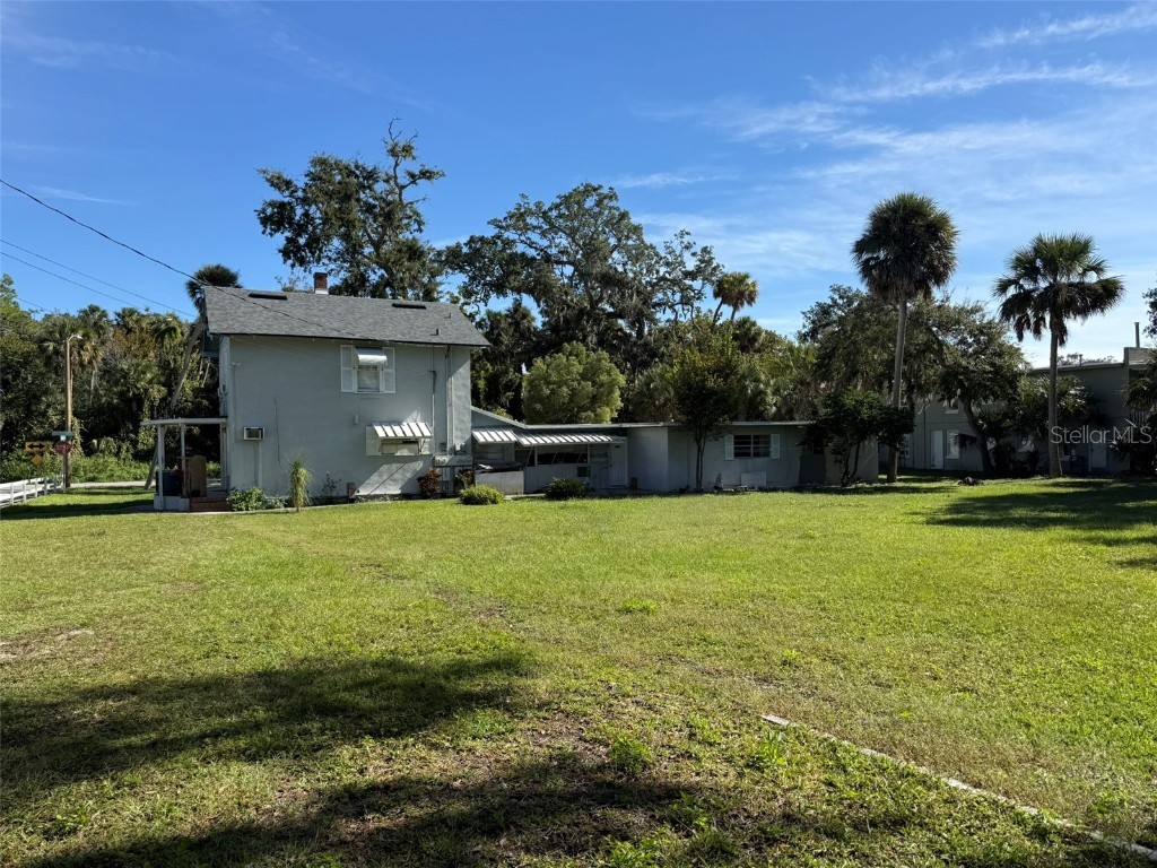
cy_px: 434
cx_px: 578
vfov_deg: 56.8
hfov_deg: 71.6
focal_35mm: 24
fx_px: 802
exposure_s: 1/3425
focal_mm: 6.76
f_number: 1.78
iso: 80
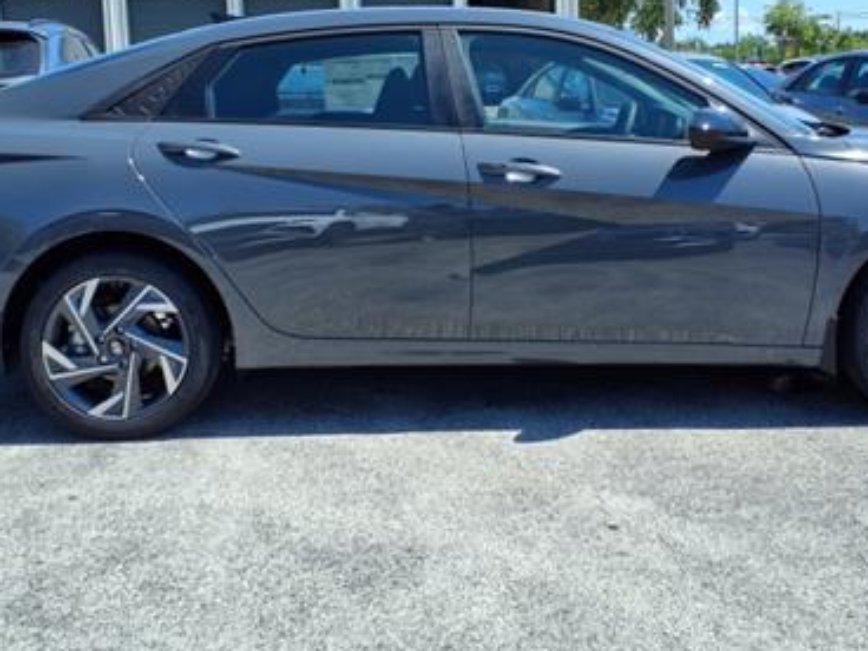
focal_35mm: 47
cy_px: 212
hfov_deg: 40.4
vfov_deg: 30.6
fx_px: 1179
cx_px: 484
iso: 40
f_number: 1.9
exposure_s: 1/1429
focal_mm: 3.58
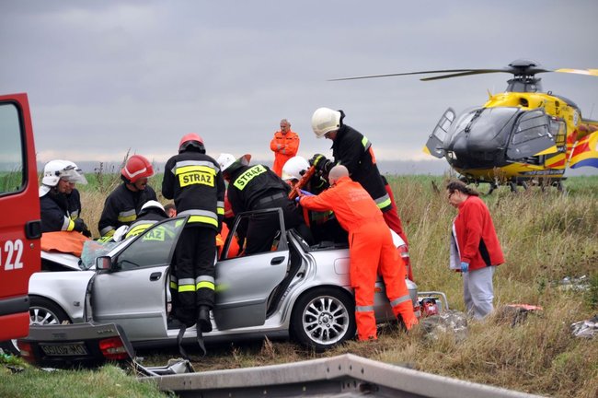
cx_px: 299
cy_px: 199
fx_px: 2887
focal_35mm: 174
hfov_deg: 11.8
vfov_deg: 7.9
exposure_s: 1/80
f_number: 6.3
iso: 320
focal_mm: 116
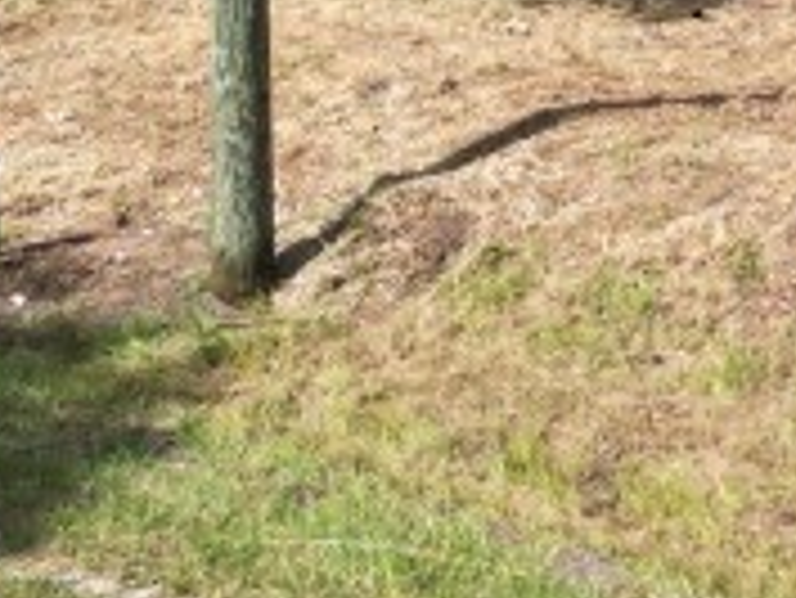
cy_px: -463
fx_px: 3198
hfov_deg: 11.9
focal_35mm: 139
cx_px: 1803
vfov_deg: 10.1
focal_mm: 6.72
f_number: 1.7
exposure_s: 1/1250
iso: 110
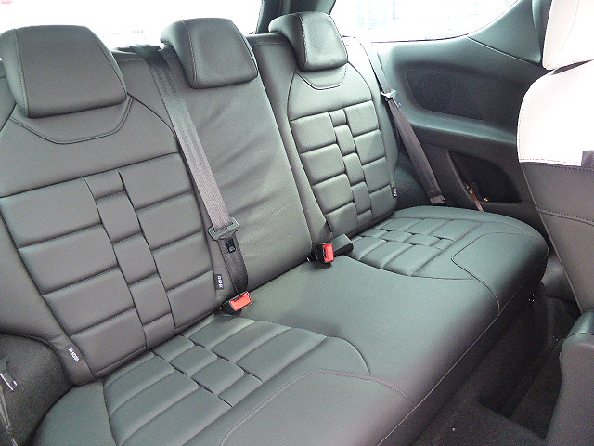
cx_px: 297
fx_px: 429
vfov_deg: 54.9
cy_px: 223
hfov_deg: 69.4
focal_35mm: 25
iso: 400
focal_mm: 4.3
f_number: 3.3
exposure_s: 1/40
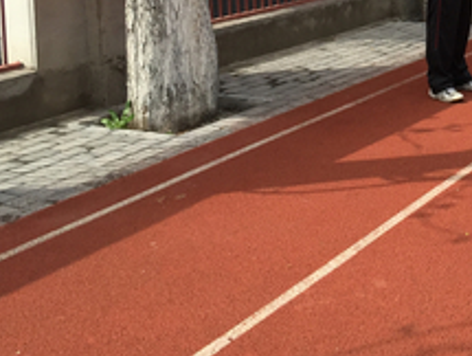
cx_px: 450
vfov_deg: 19.1
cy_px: -35
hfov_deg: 25.2
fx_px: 1011
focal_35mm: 74
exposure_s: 1/964
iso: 32
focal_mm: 4.15
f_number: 2.2
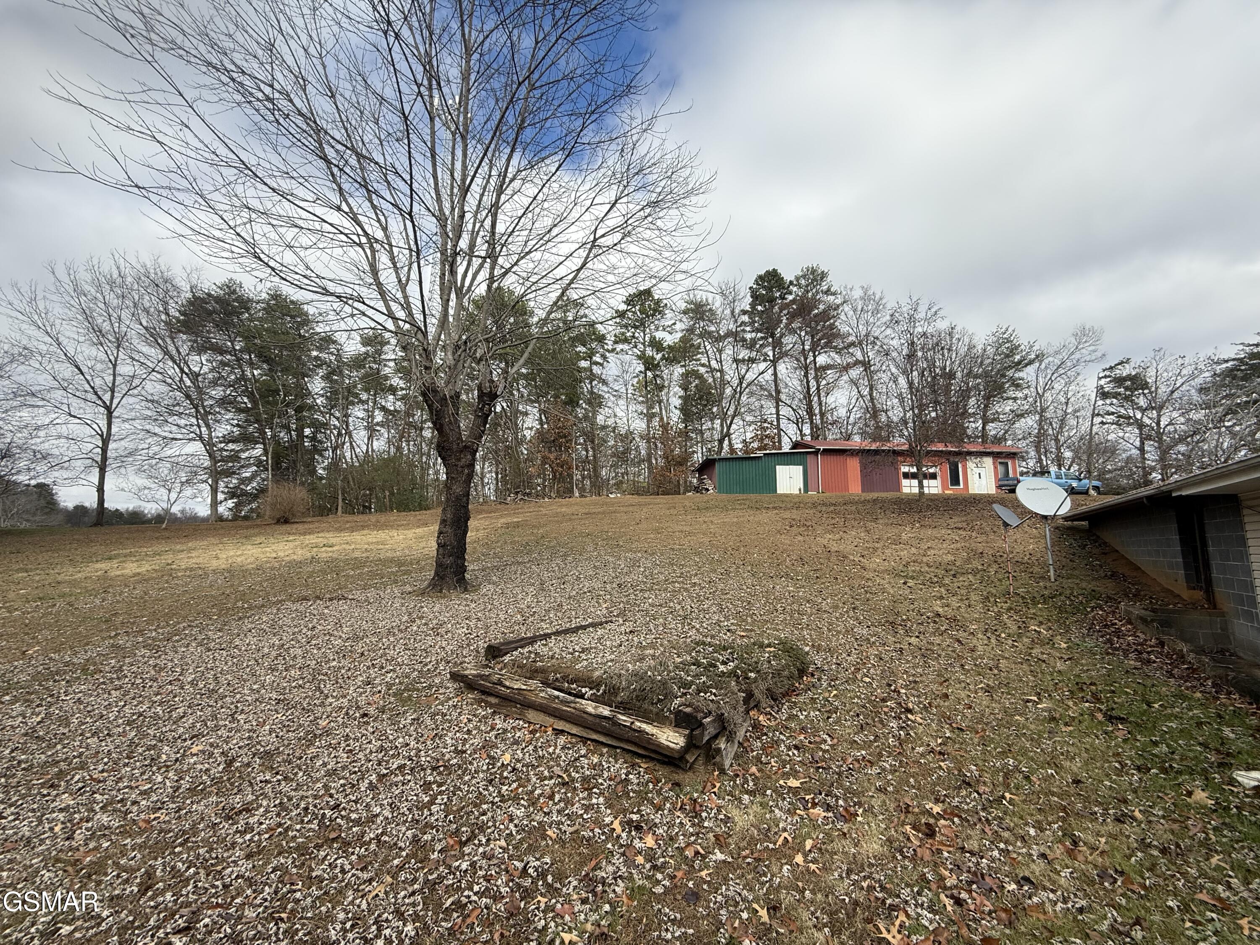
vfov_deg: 85.7
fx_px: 510
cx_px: 630
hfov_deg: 102.1
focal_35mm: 14
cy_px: 472
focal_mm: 2.22
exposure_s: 1/717
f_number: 2.2
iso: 50
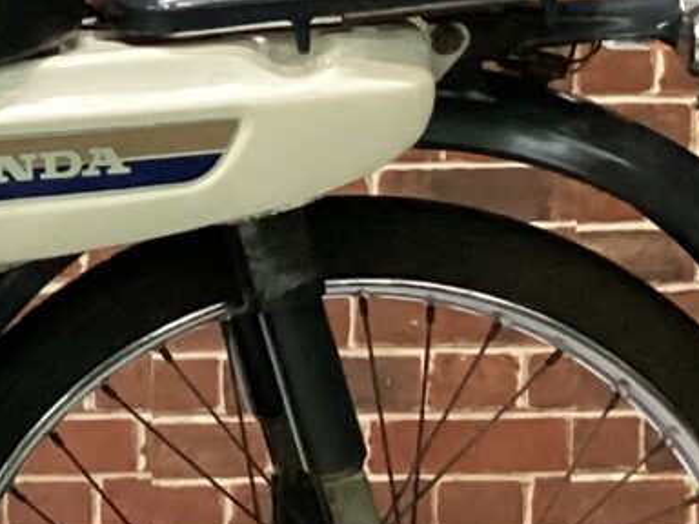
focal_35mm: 155
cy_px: 84
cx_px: -471
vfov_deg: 9.5
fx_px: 3130
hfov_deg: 11.9
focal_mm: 3.3
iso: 320
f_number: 2.4
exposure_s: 1/60
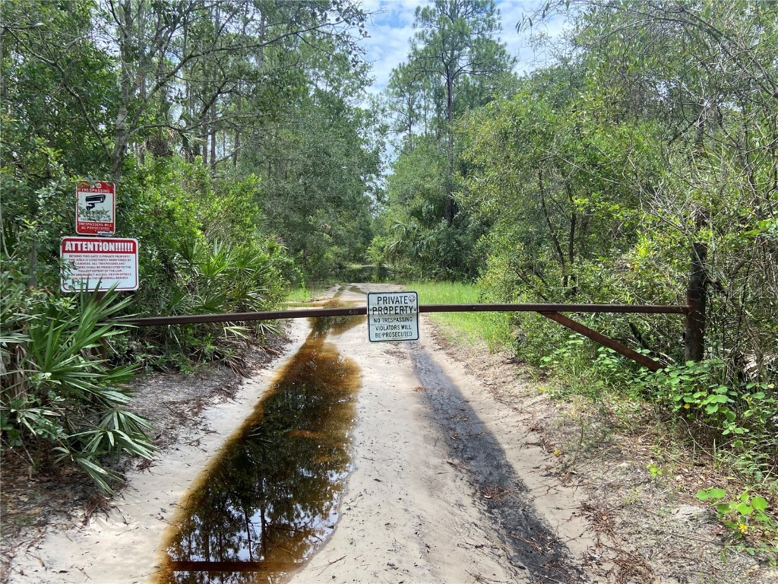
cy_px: 292
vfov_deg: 53.1
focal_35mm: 26
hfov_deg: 67.3
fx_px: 584
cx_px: 389
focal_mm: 4.25
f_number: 1.8
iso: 32
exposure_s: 1/898
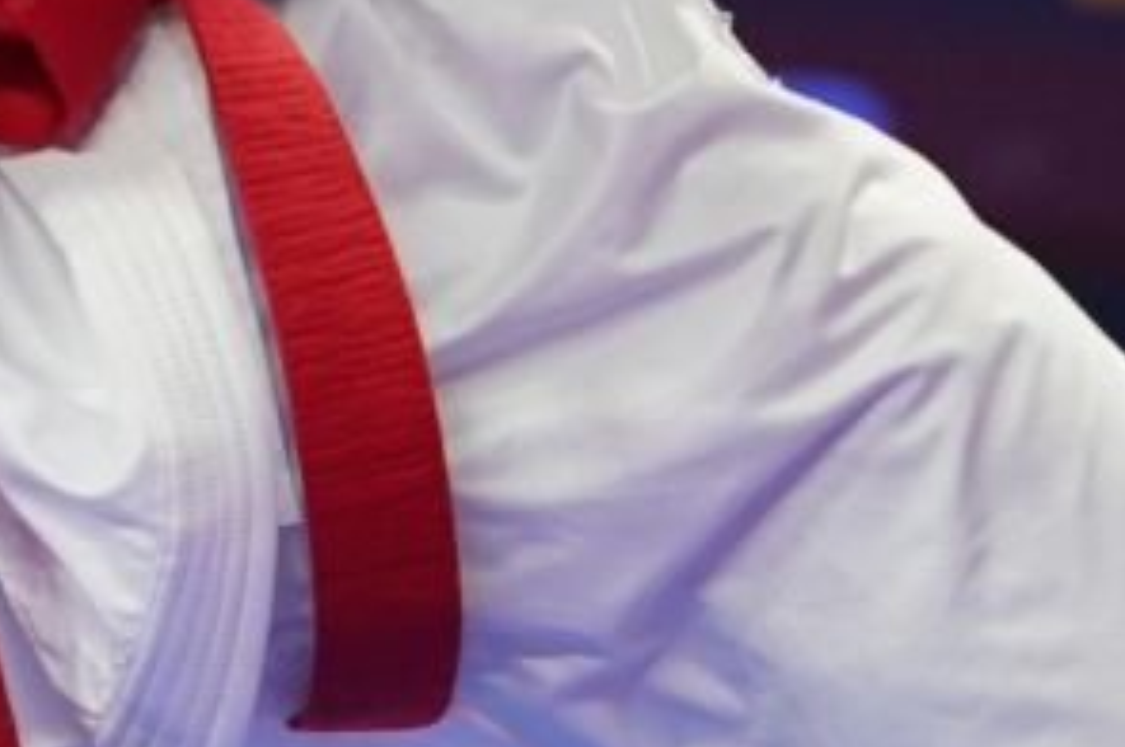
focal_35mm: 904
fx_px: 28218
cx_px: -744
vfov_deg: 1.5
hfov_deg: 2.3
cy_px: -1349
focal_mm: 148
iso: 1250
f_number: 2.8
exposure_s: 1/1000
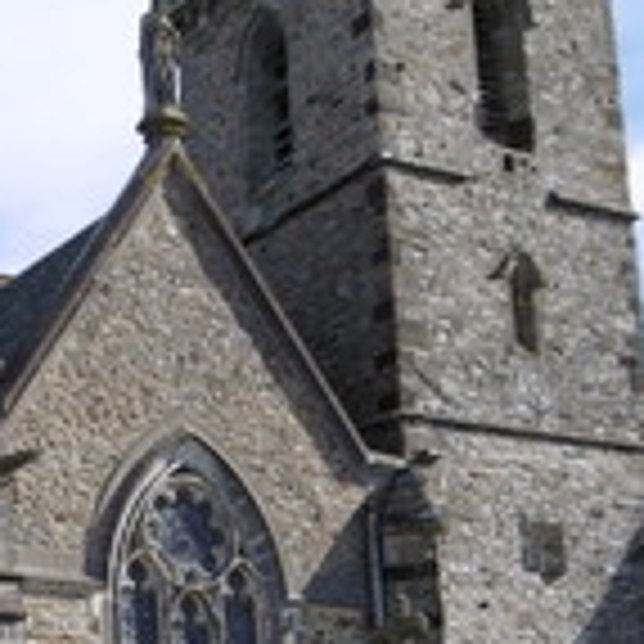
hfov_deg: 18.4
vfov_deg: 18.5
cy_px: 770
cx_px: -149
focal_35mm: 89
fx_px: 1873
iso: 100
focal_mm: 4.3
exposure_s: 1/200
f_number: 7.8
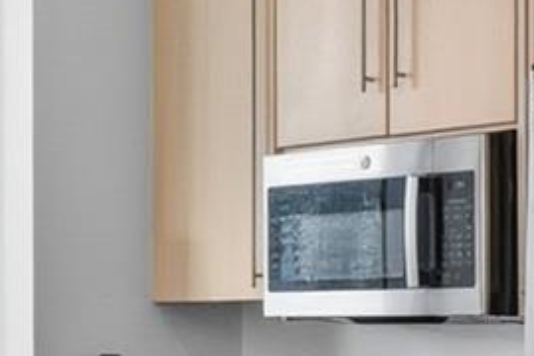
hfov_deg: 14.3
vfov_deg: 9.6
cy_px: 334
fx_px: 2106
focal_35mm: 142
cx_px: 18
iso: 200
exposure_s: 1/1000
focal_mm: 24
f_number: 9
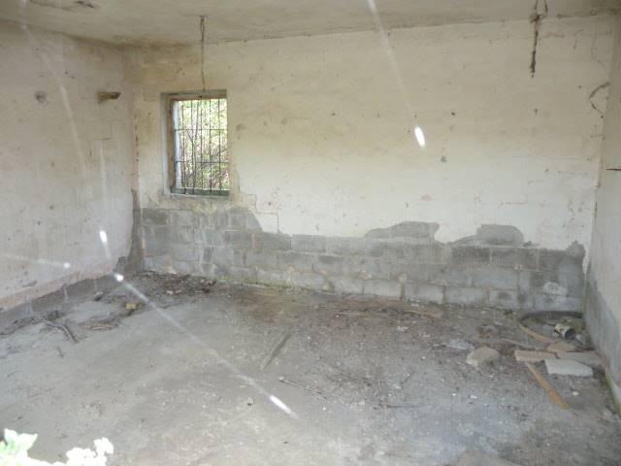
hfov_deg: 63.4
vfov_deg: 49.7
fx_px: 502
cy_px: 233
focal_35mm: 28
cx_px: 310
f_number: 3.3
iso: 250
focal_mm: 4.7
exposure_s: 1/30
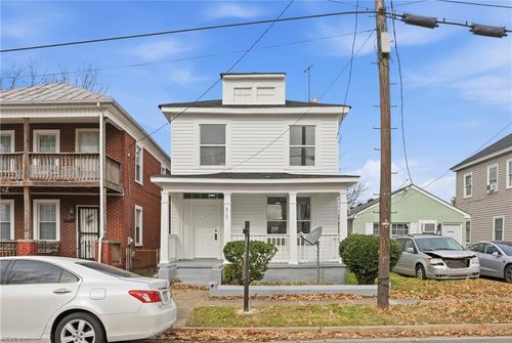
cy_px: 172
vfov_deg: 53.3
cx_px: 256
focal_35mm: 24
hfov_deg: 73.7
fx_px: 342
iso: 250
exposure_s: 1/500
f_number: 9
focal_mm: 16
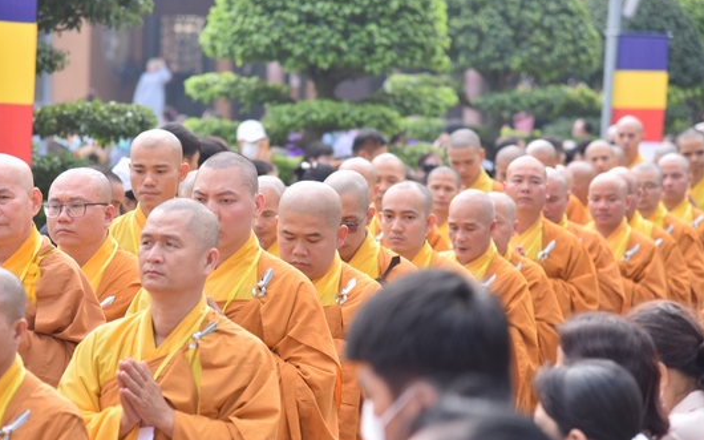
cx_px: 319
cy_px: 250
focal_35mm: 150
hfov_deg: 13.9
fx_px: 2877
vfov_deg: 8.7
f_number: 4
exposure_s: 1/200
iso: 100
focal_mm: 120
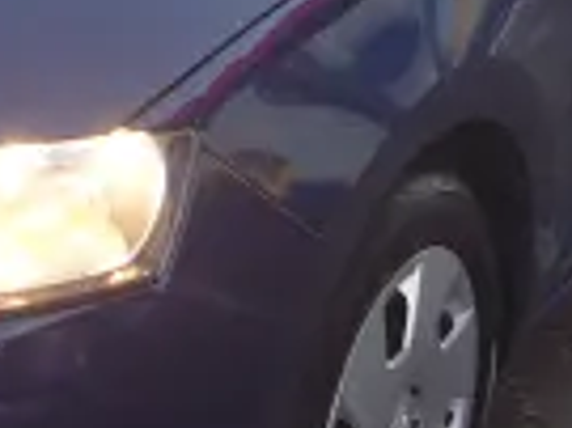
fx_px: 2196
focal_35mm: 133
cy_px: -51
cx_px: -30
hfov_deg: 14.5
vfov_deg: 11.0
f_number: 2.8
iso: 80
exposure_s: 1/80
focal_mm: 4.6
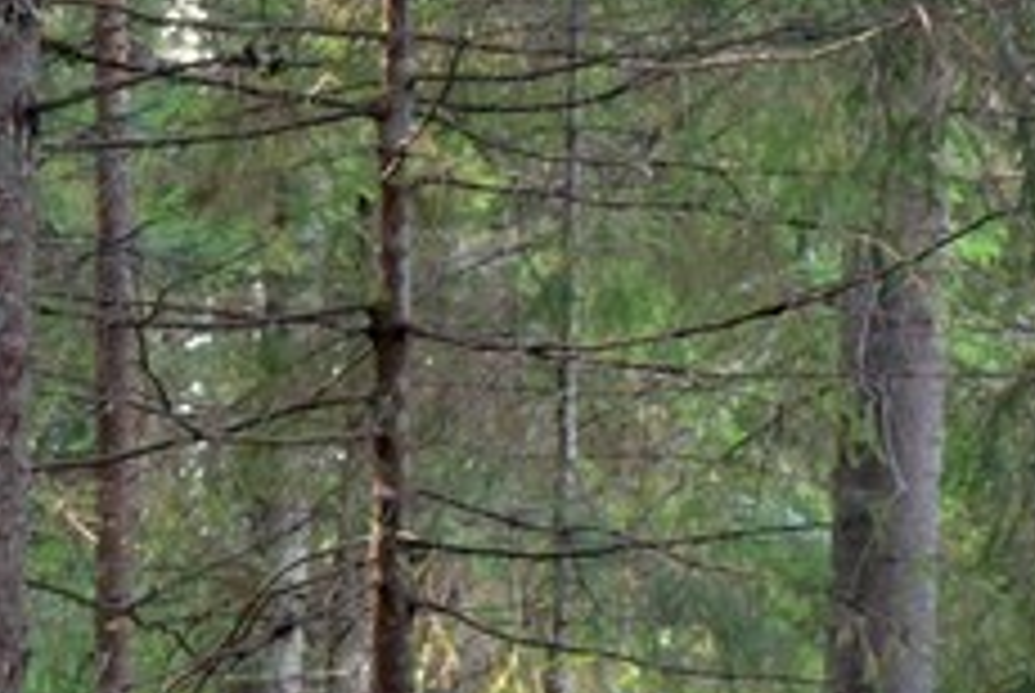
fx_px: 5700
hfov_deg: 9.9
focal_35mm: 198
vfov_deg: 6.7
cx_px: -806
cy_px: 1555
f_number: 5.6
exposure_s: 1/60
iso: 1250
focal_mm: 38
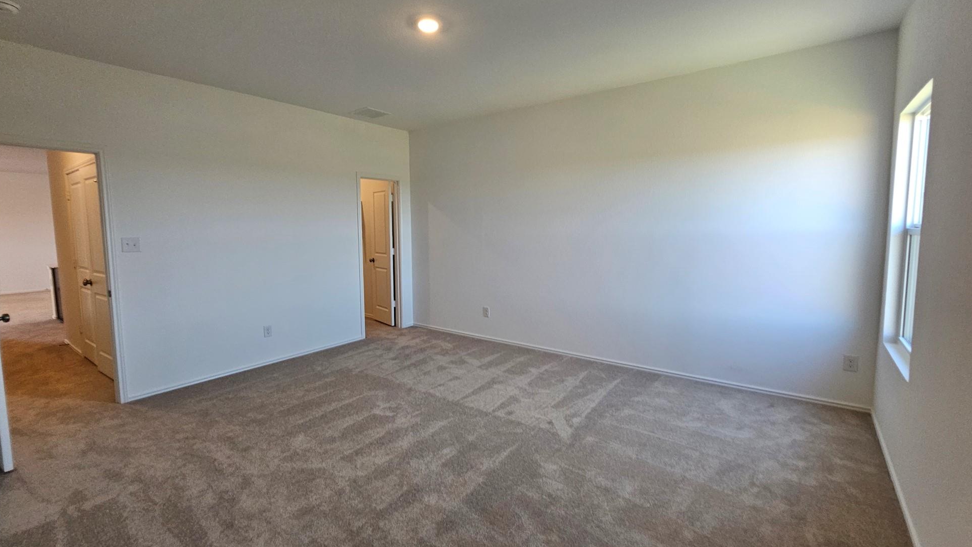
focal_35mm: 15
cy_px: 261
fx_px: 387
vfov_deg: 70.5
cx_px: 492
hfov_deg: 103.0
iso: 125
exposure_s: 1/60
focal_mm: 2.2
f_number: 2.2
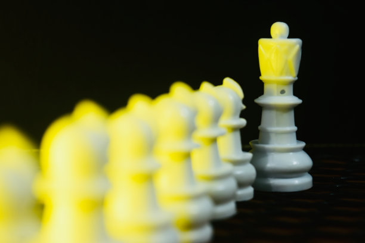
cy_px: 122
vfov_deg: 16.6
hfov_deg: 24.6
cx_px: 182
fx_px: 836
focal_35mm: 82
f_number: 6.3
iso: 720
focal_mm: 55
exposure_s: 1/15
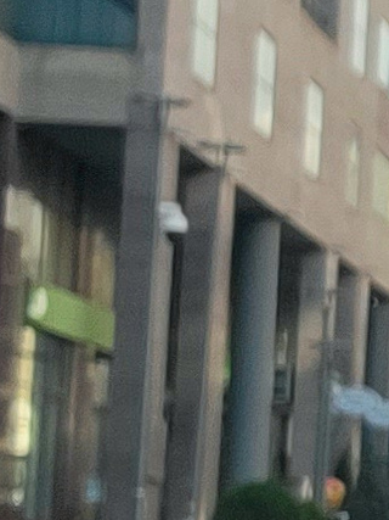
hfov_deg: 6.6
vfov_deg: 9.9
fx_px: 2998
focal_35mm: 200
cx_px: 1282
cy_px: 360
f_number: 2.2
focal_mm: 3.3
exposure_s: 1/256
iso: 50
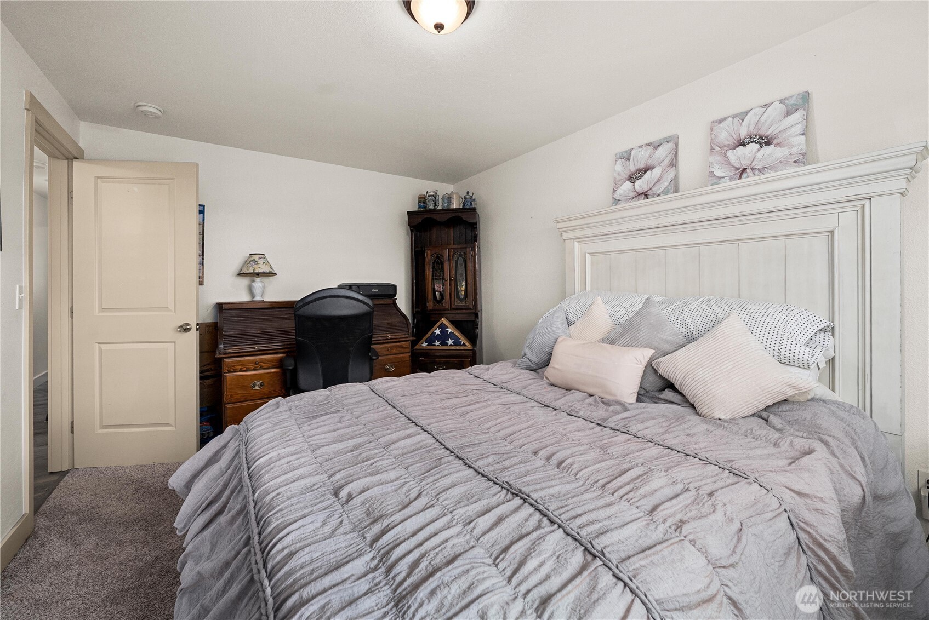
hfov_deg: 108.3
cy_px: 310
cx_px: 464
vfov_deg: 85.5
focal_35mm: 13
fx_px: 336
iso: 800
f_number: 7.1
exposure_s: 1/30
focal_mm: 13
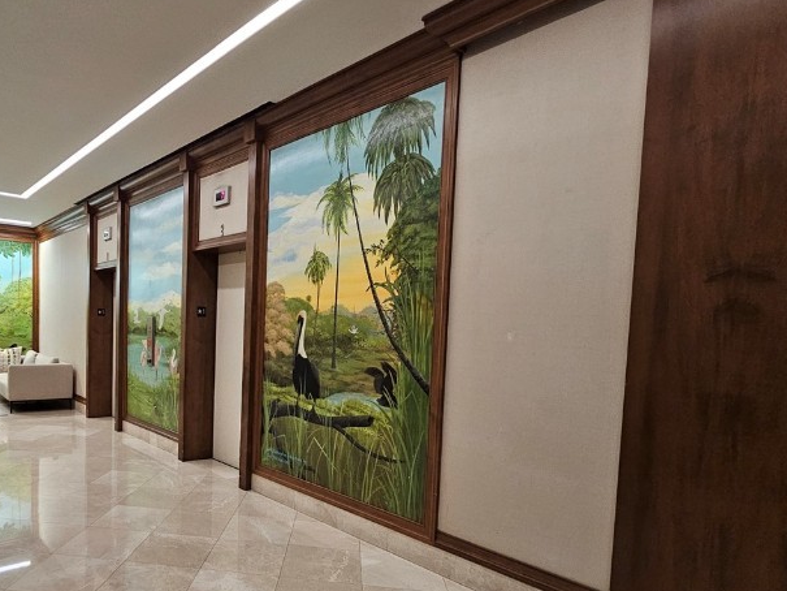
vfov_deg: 60.3
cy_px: 371
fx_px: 500
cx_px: 256
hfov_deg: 73.8
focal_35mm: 22
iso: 320
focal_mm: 2.2
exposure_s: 1/49
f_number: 2.2
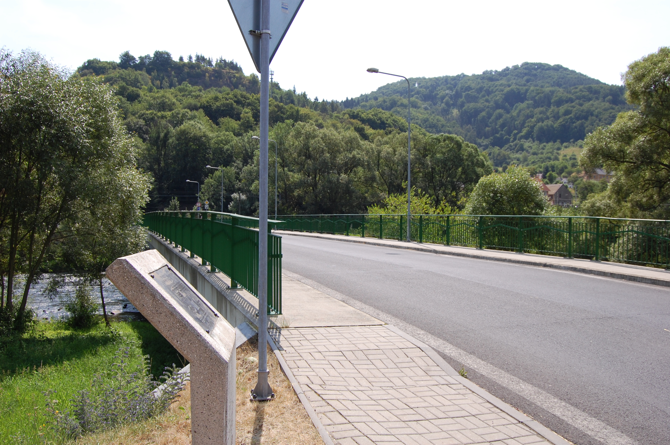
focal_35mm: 30
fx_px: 558
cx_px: 335
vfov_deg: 43.5
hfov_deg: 62.0
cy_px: 222
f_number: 9
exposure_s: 1/320
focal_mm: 20
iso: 200
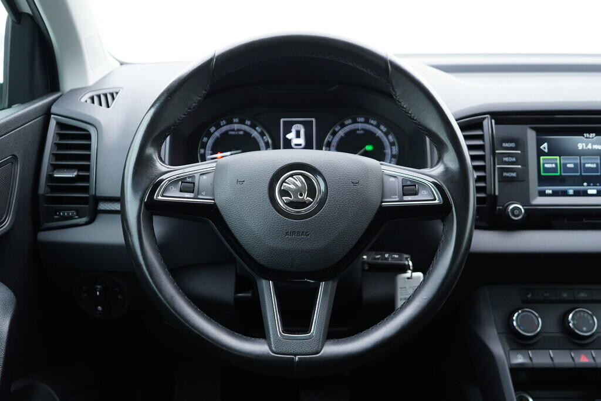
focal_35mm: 36
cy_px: 200
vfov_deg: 36.9
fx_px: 601
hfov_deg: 53.1
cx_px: 300
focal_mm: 24
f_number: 2.8
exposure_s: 1/40
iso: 320
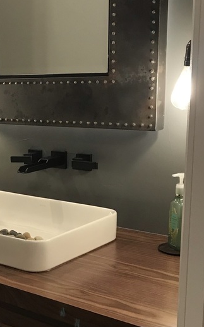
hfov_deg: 20.2
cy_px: 204
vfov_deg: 32.8
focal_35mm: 62
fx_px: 552
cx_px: -9
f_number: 1.8
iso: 40
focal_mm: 3.99
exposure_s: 1/15
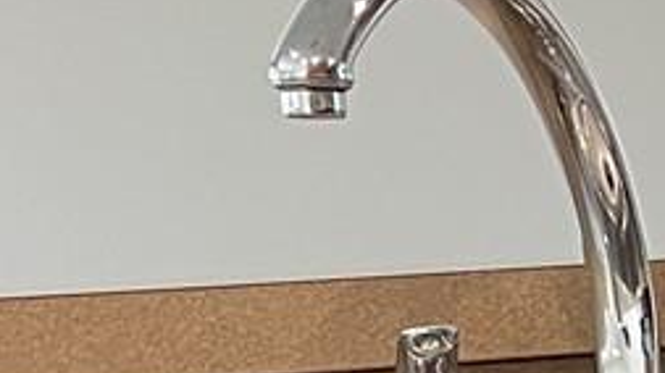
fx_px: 3155
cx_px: 1298
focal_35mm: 179
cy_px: 1179
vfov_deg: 6.2
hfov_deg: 11.0
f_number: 1.6
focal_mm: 4.2
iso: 250
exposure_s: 1/60
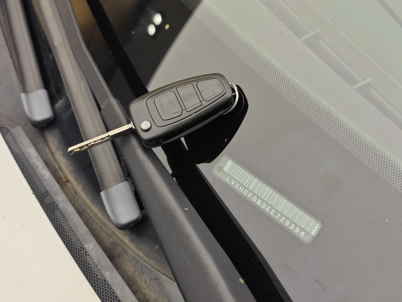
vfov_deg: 30.9
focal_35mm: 47
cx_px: 197
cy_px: 150
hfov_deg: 40.4
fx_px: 546
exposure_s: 1/97.5
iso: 400
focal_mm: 8.7
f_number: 1.9
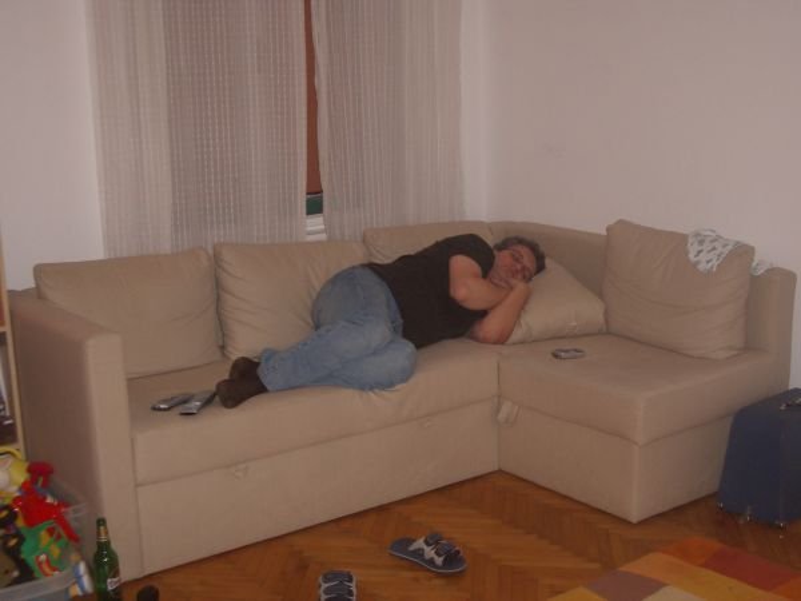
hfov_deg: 38.9
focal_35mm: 49
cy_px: 300
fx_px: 1134
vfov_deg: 29.7
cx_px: 400
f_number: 3.1
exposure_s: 1/40
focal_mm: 8.2
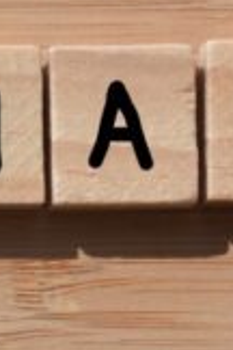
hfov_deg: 3.5
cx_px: -621
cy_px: 401
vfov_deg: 5.4
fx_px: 3679
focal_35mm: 379
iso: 100
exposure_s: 1/320
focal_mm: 40
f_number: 8
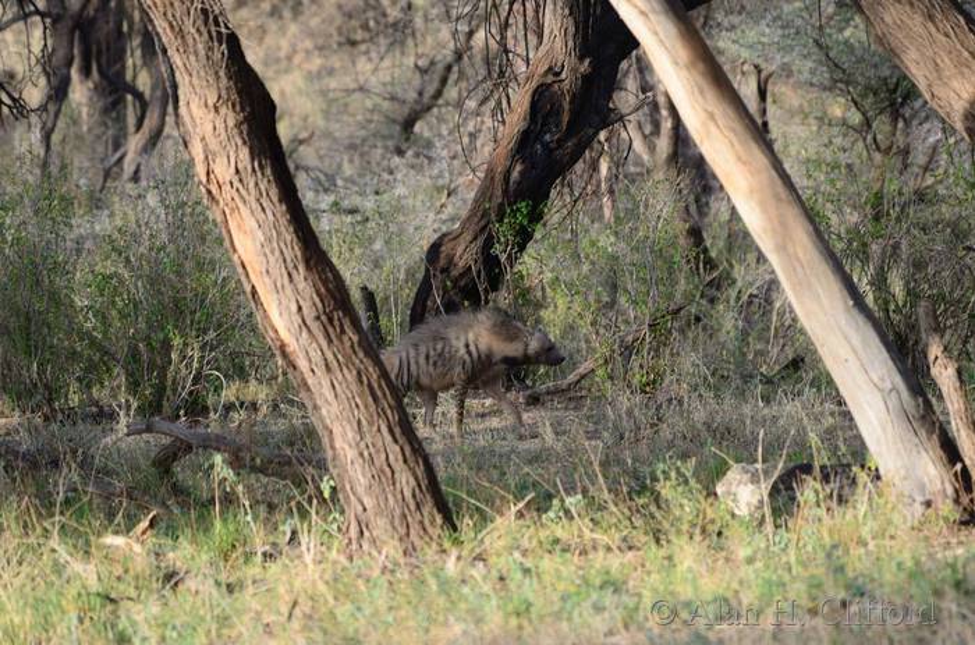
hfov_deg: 3.4
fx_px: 16210
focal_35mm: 600
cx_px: 488
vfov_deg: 2.3
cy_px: 322
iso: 360
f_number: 5.6
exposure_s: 1/400
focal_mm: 400
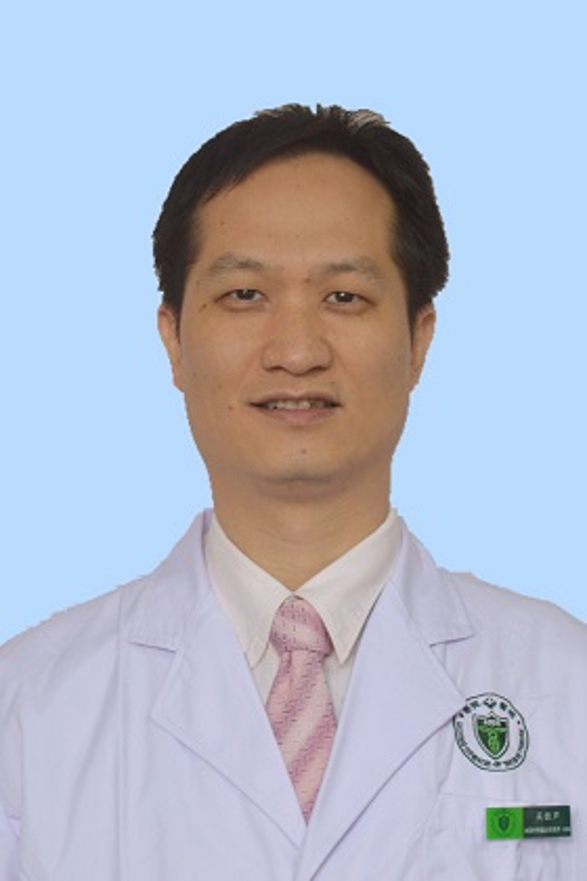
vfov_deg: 41.1
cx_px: 294
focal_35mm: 48
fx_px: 1174
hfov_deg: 28.1
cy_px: 440
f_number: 4.8
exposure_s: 1/30
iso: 250
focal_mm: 32
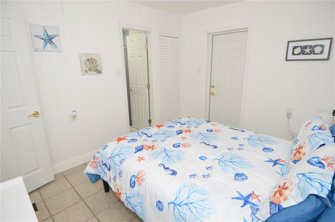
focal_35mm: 18
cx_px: 168
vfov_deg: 67.3
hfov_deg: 90.1
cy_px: 111
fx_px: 167
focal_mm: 12
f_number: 4
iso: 500
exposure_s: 1/60
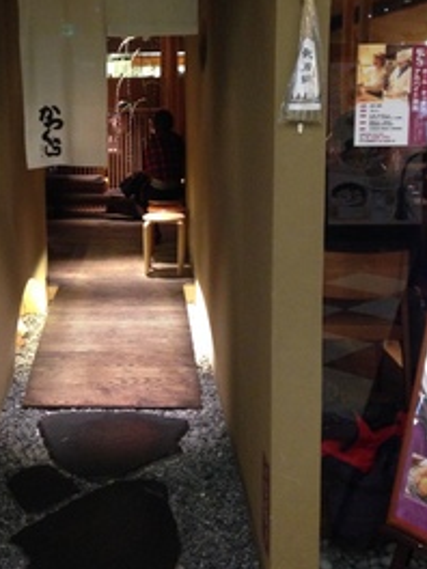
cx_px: 106
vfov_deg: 37.9
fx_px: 822
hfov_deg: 28.7
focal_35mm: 50
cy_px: 207
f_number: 2.4
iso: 320
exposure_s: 1/20
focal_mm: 4.12
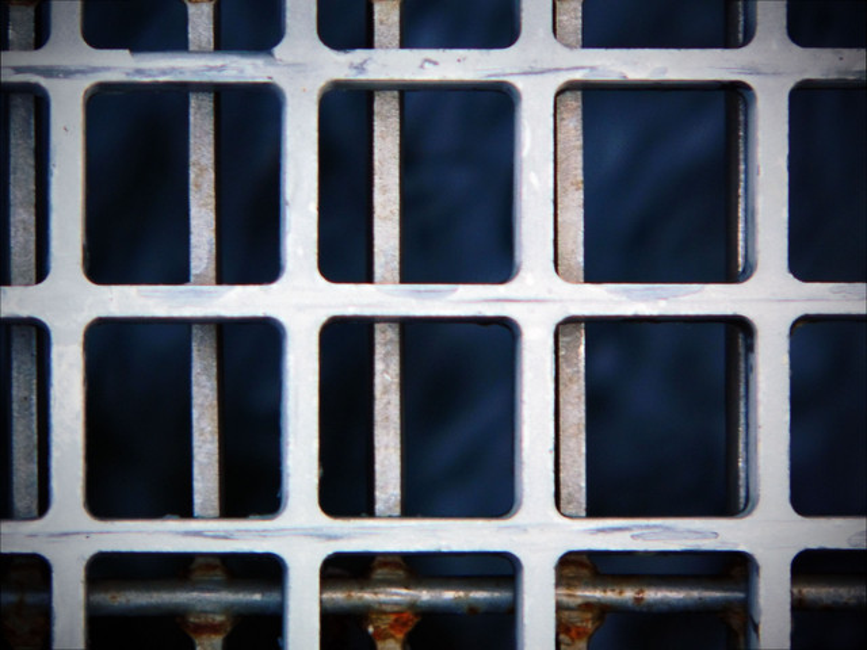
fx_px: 10820
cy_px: 325
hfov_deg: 4.6
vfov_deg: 3.4
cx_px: 434
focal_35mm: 432
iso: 80
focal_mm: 72
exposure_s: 1/8
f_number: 2.8
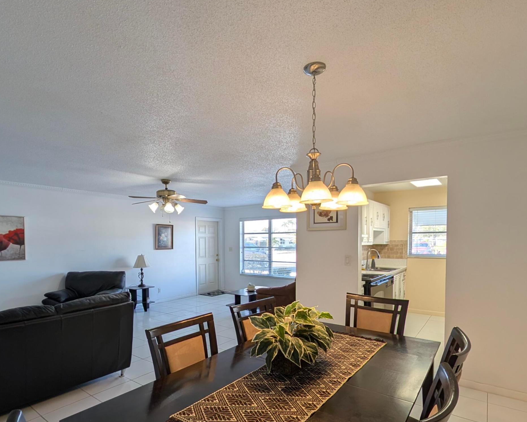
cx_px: 243
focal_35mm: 18
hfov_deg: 86.2
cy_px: 252
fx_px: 281
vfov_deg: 73.1
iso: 50
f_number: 1.7
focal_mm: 2.02
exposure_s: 1/120
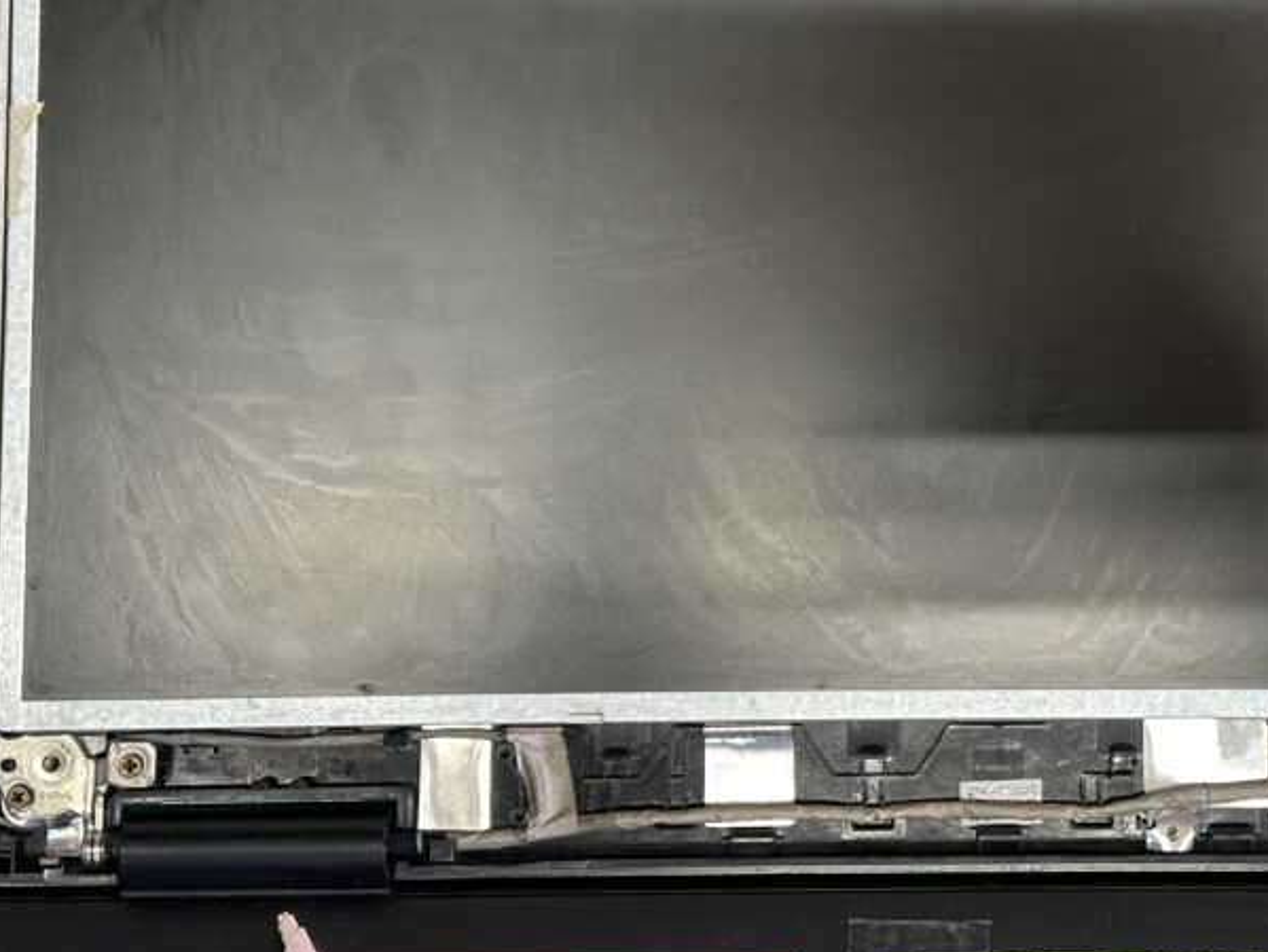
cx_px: 976
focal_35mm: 82
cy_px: 150
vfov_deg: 17.8
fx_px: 3006
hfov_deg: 23.5
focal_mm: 6.86
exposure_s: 1/33
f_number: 1.78
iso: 250
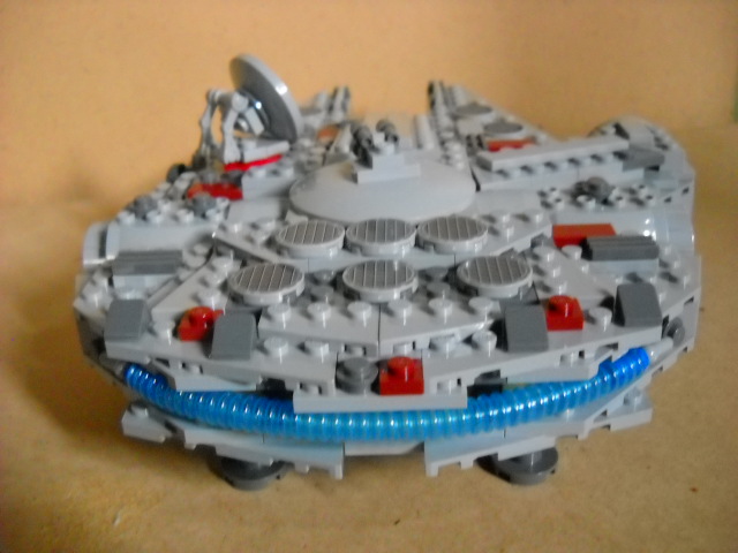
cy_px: 276
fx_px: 874
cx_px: 369
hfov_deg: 45.8
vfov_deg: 35.1
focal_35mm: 41
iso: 800
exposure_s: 1/10
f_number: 3.1
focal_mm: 6.72
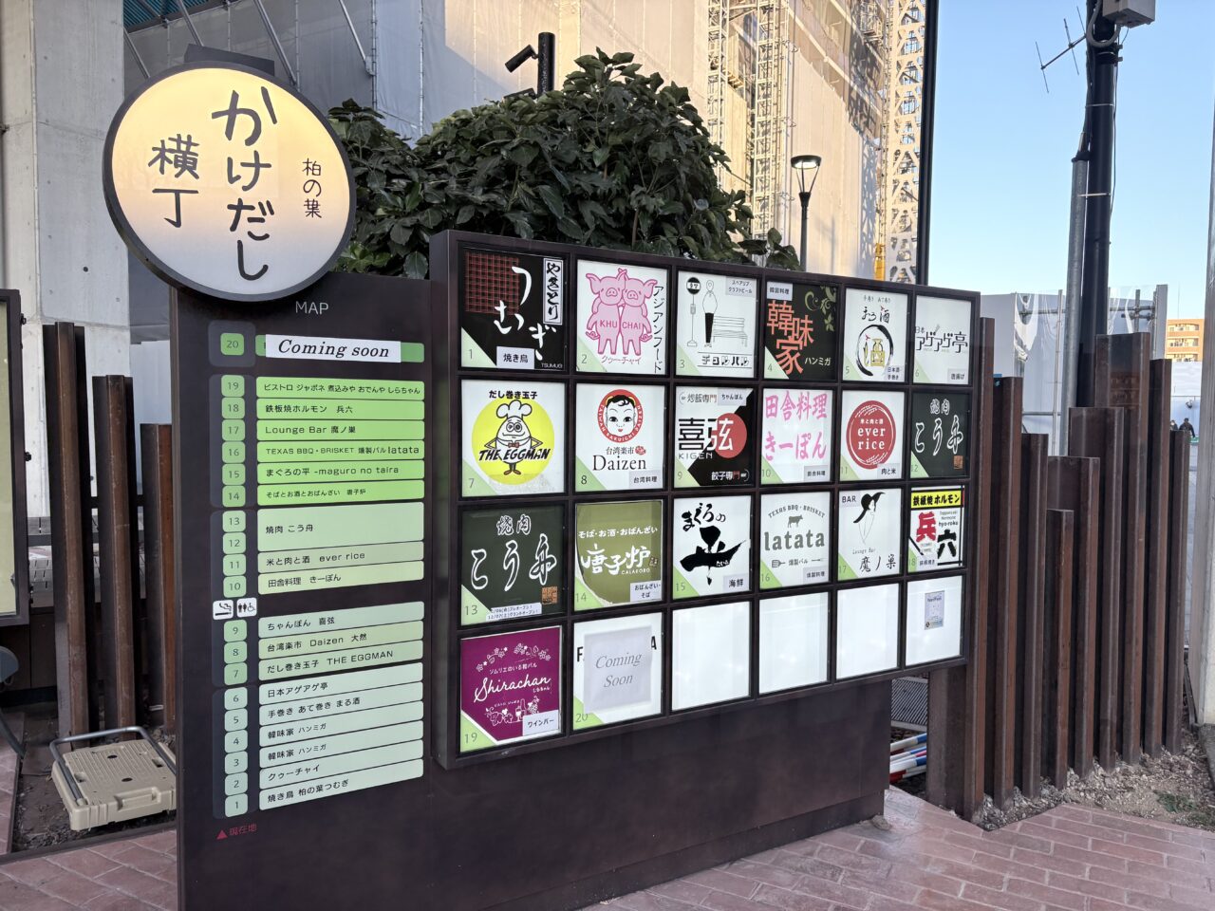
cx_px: 608
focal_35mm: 26
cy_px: 456
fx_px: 913
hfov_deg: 67.3
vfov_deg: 53.1
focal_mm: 5.96
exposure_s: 1/196
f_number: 1.6
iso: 40
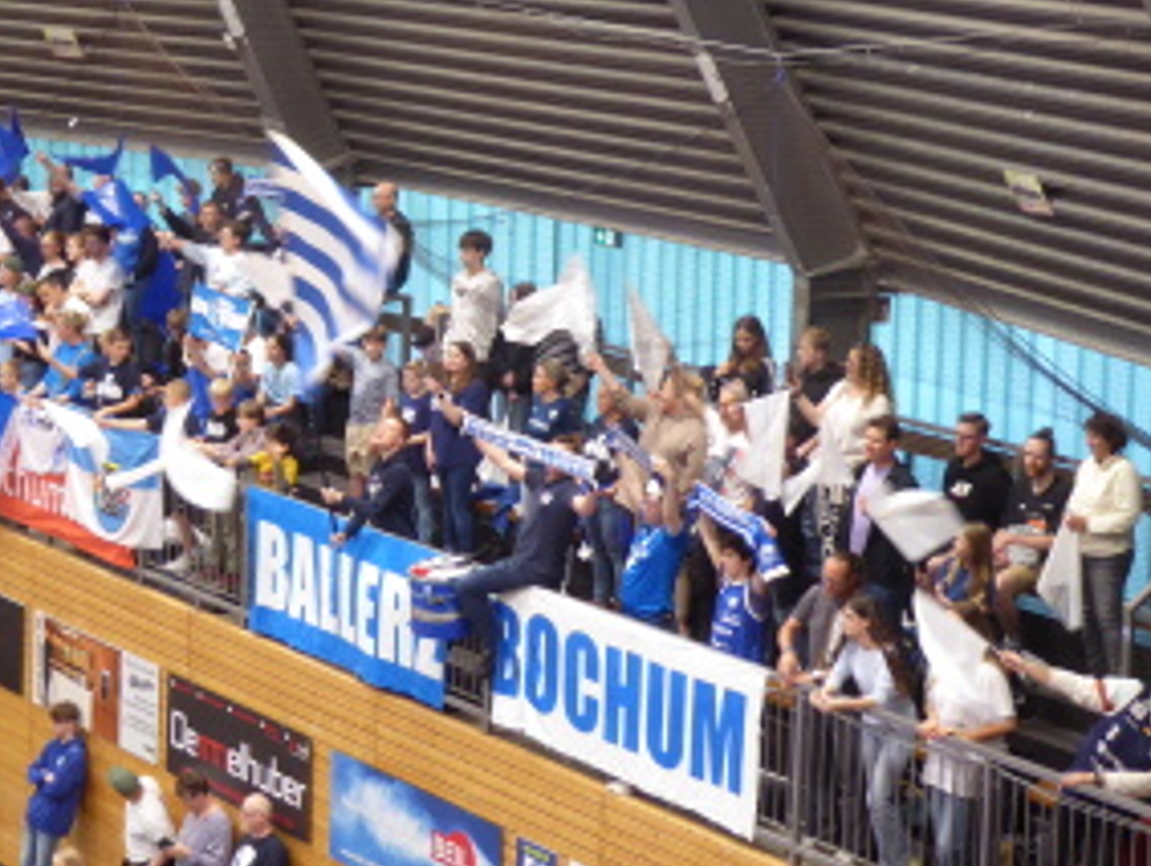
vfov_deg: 15.2
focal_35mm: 97
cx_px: 325
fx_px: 3229
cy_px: 228
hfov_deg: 20.1
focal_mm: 10.9
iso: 400
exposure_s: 1/25
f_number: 4.3
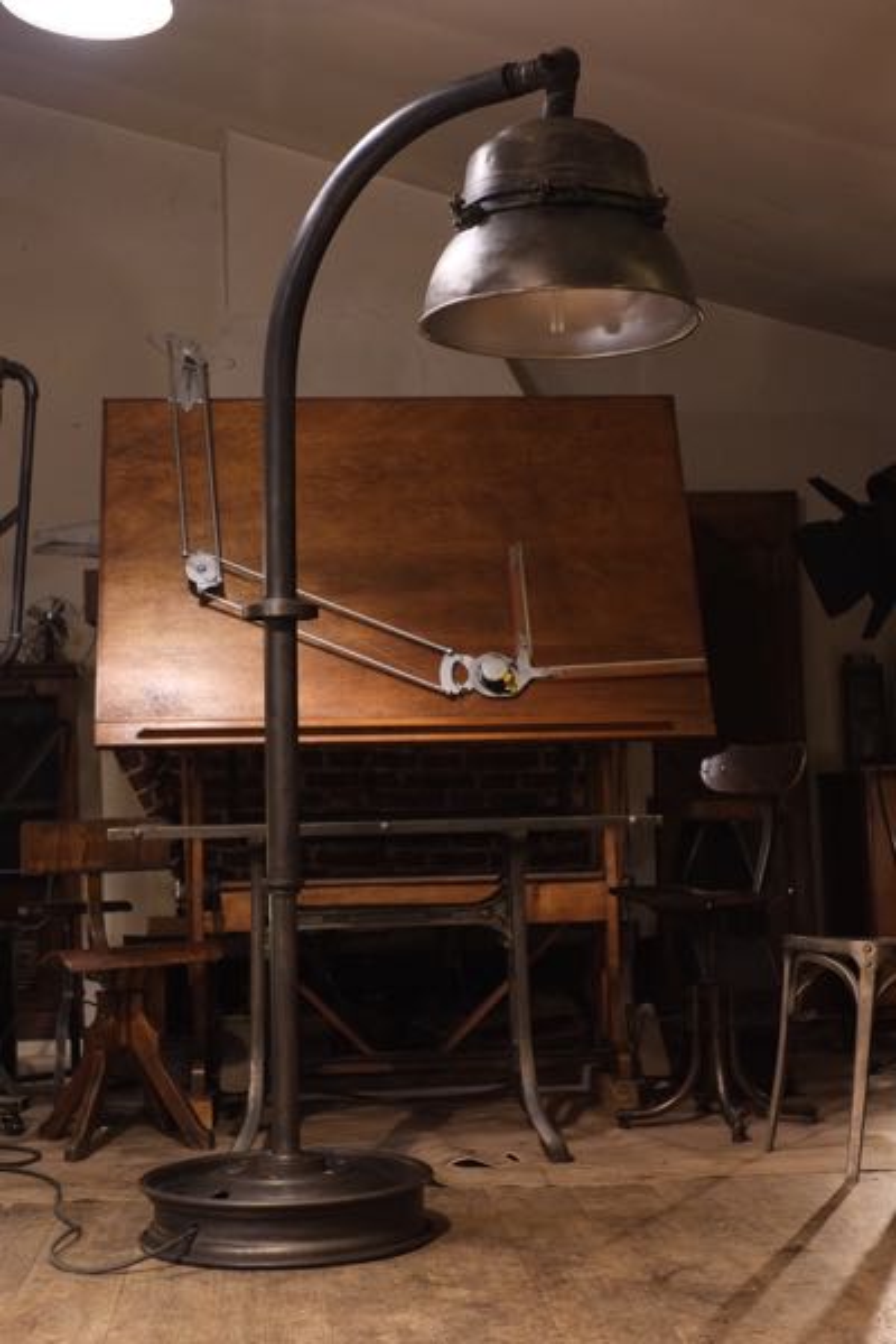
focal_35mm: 53
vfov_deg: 37.5
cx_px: 448
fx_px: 1979
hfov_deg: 25.5
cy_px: 672
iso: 2500
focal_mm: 35
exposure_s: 1/125
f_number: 4
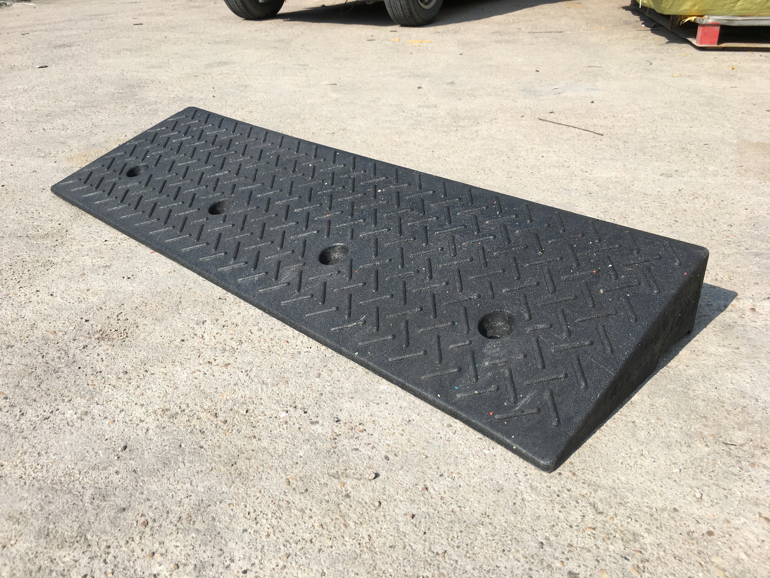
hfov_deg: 61.7
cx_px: 385
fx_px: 645
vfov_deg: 48.2
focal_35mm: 29
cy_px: 289
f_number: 2.2
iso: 25
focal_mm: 4.15
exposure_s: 1/1166
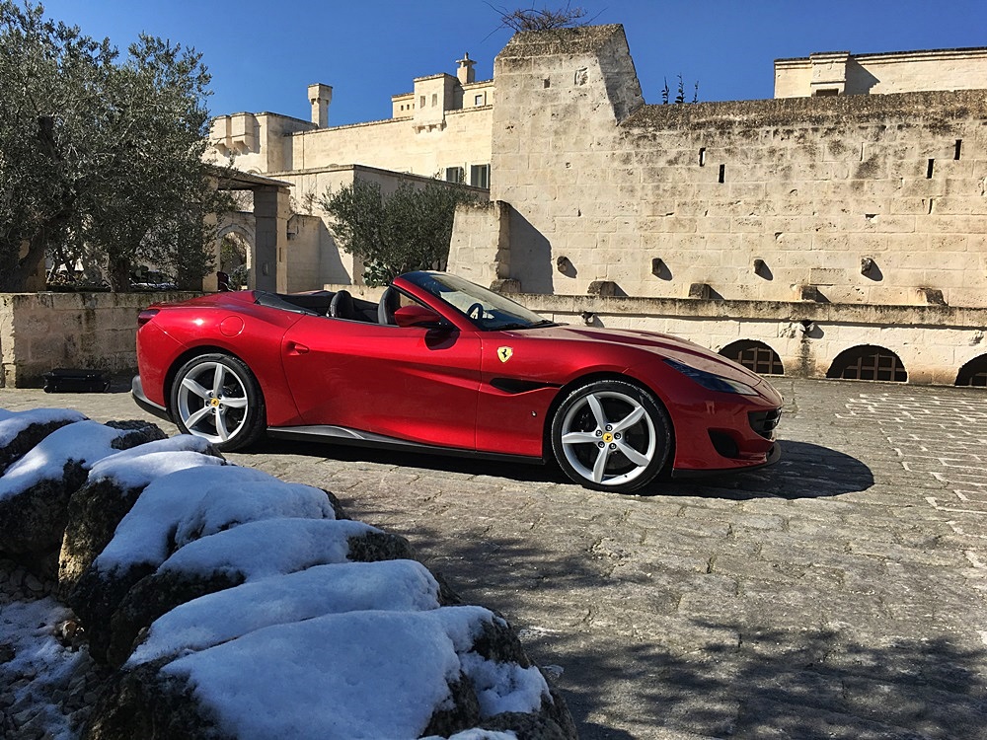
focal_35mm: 29
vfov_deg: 48.2
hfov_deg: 61.7
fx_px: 827
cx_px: 494
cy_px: 370
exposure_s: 1/2024
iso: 25
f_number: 2.2
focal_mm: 4.15
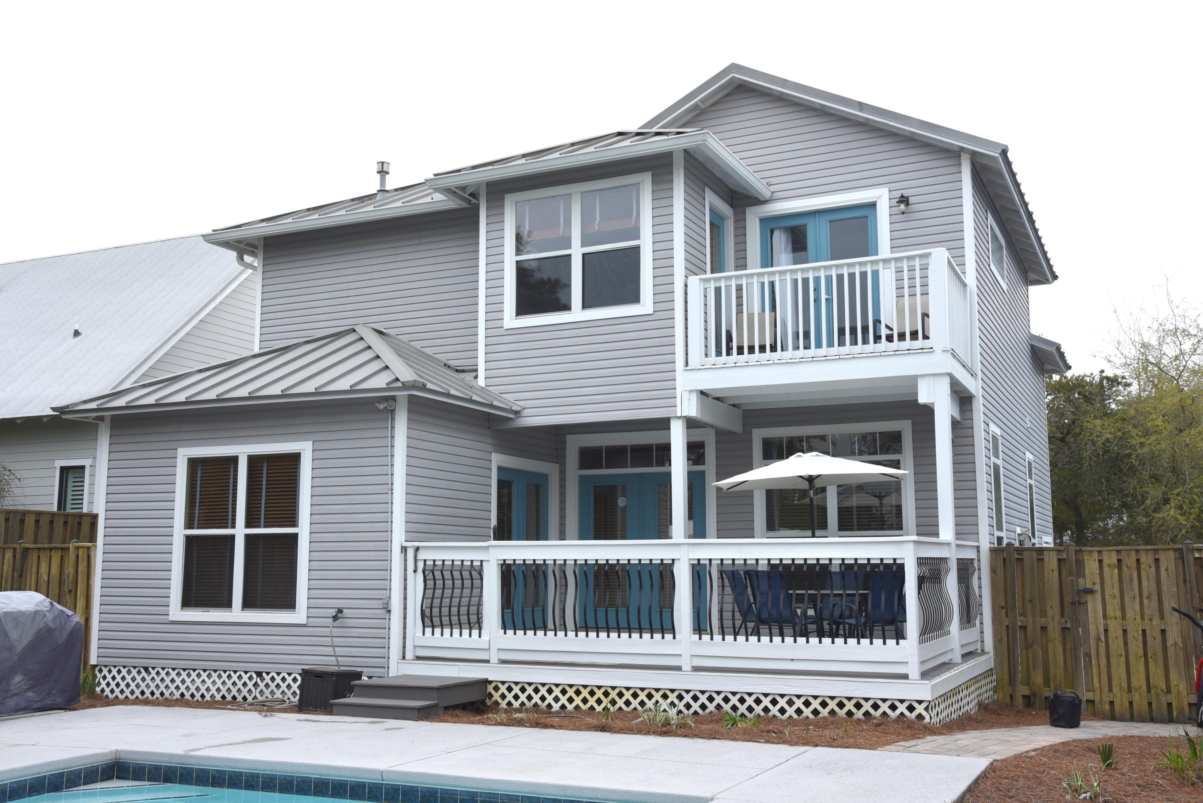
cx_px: 602
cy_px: 402
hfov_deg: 55.8
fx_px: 1136
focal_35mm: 34
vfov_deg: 38.9
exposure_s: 1/320
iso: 200
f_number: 9
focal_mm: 34
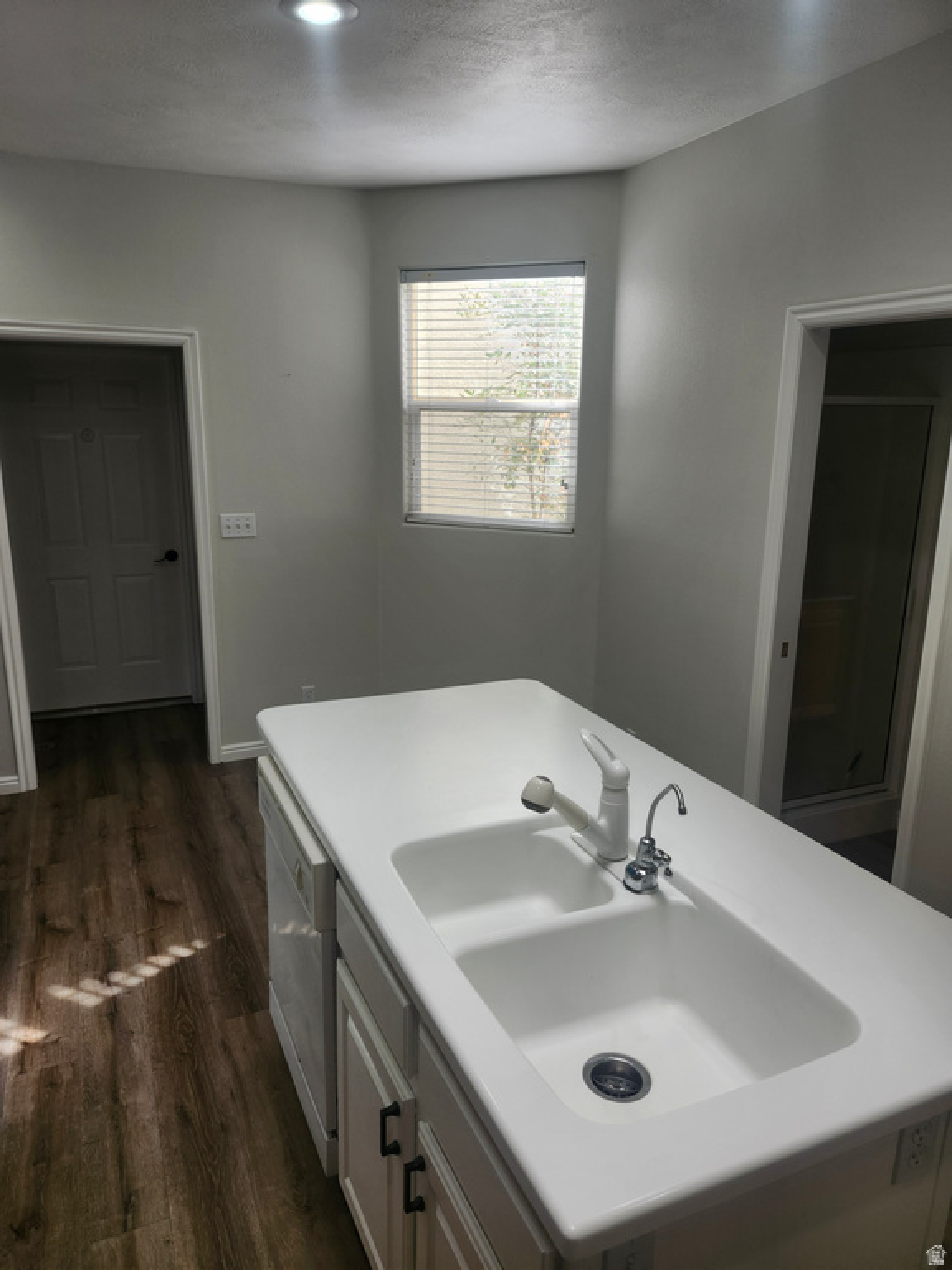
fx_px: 843
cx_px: 476
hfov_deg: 58.9
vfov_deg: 73.9
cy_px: 635
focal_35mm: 23
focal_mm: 5.54
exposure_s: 1/120
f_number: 1.8
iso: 50
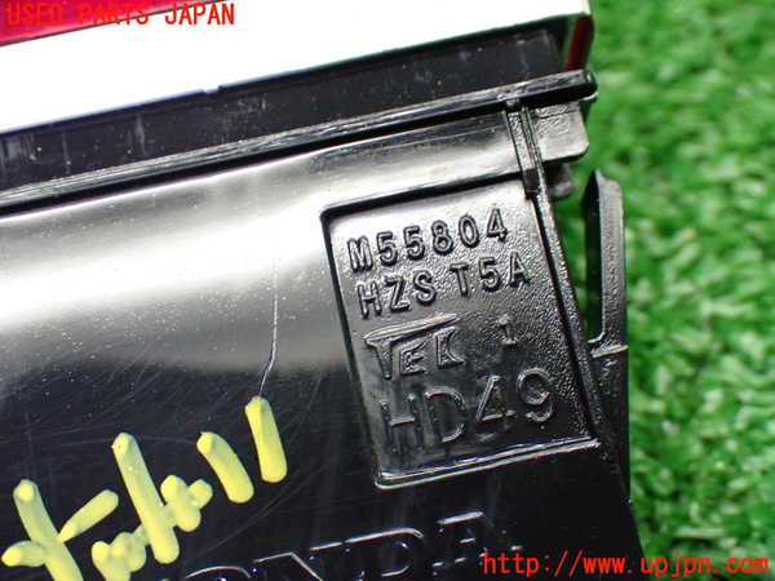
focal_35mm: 54
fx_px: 1209
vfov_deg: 27.0
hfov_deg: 35.5
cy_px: 290
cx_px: 388
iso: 800
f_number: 3.3
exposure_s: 1/60
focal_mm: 9.65
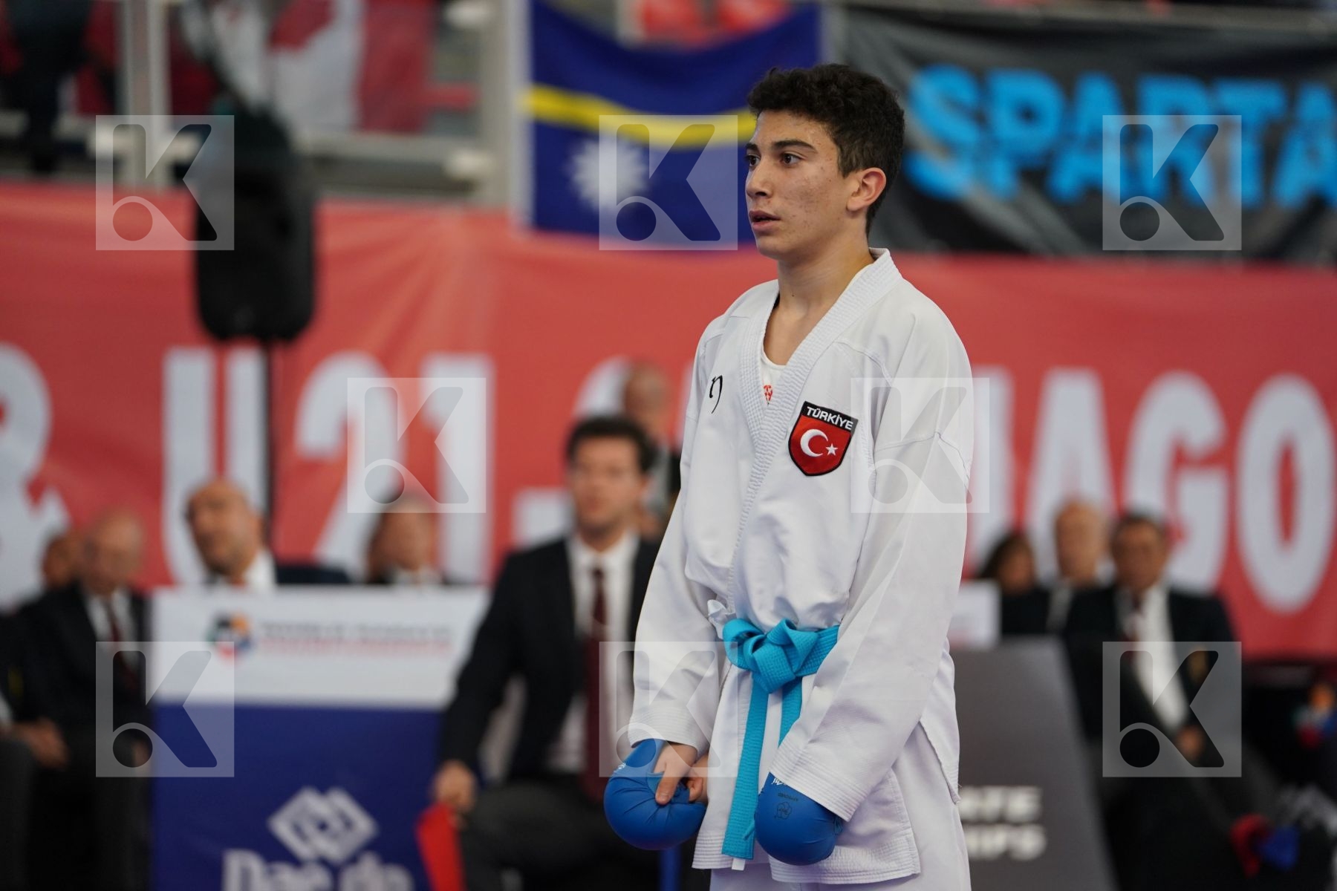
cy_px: 446
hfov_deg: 11.9
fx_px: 6425
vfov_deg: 7.9
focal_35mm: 173
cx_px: 668
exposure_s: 1/1000
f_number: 2.8
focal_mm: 173
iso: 1600
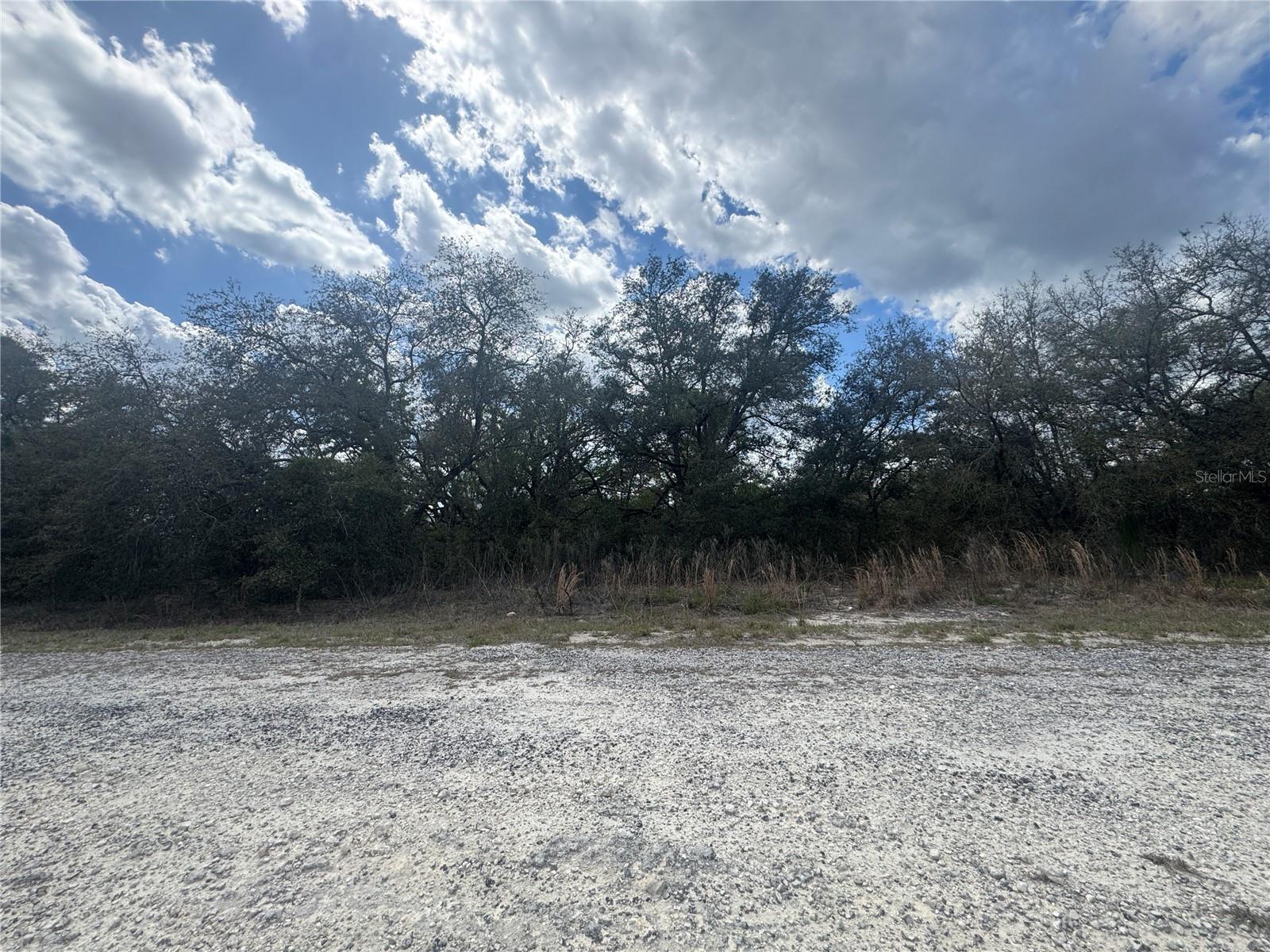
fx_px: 514
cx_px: 635
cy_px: 476
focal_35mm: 14
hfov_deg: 102.1
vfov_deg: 85.7
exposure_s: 1/1094
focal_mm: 2.22
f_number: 2.2
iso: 50
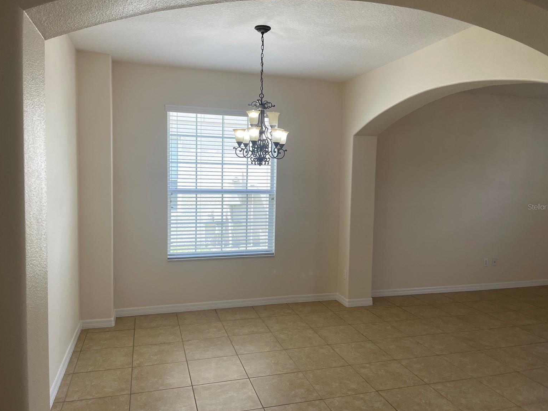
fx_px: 427
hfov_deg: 65.3
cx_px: 277
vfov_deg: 51.4
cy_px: 207
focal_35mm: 27
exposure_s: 1/120
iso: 40
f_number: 1.6
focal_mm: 4.2
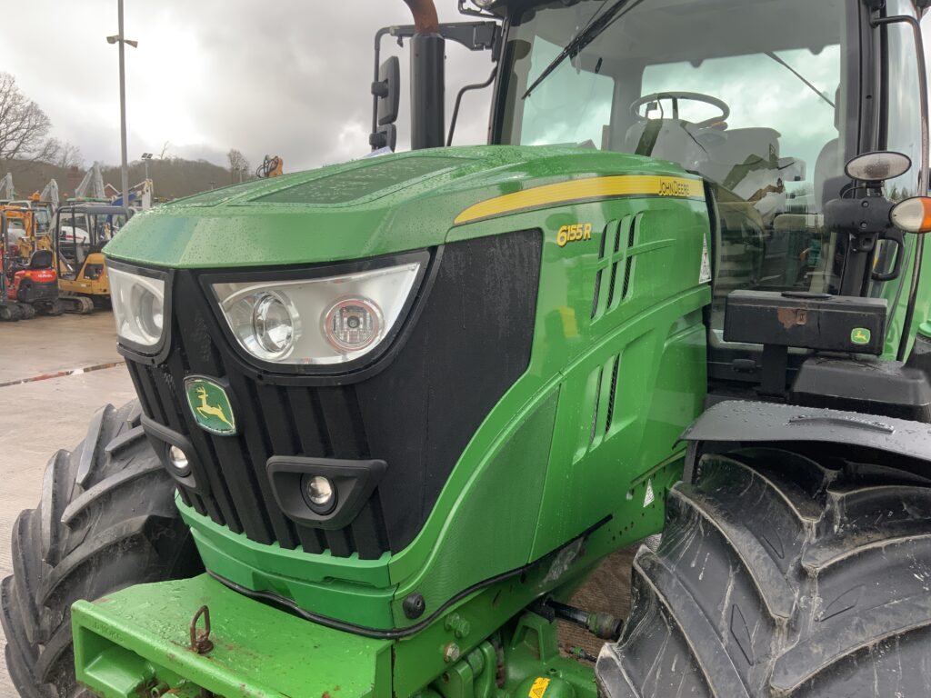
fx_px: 780
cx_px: 466
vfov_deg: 48.2
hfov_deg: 61.7
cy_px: 349
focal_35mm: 29
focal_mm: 3
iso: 16
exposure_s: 1/273
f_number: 1.8
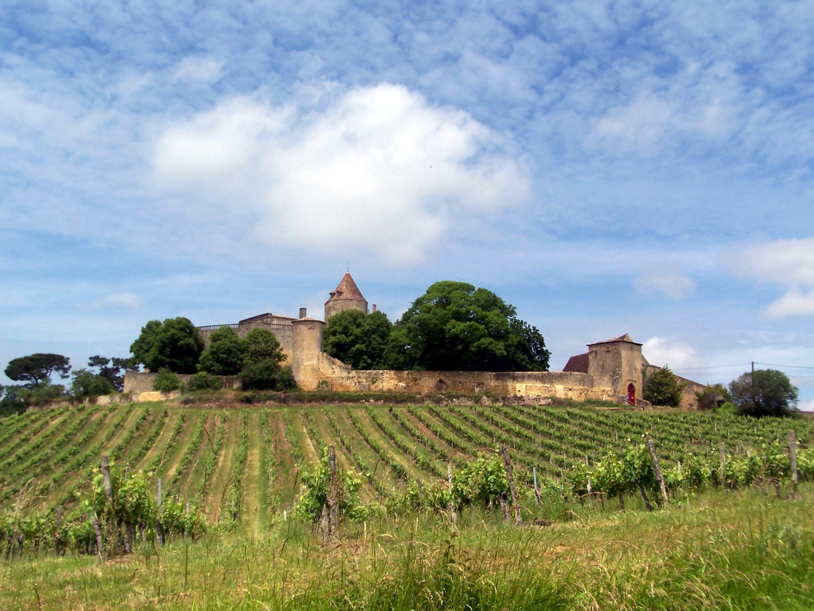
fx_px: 941
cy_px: 306
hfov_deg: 46.8
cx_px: 407
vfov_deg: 36.0
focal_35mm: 40
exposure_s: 1/640
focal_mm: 6.7
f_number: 5.6
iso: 80
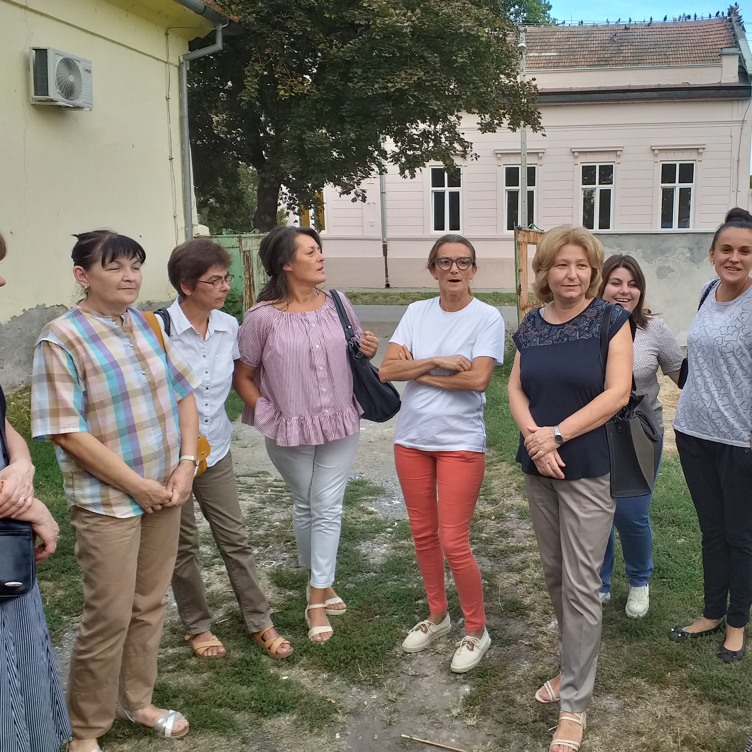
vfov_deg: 51.1
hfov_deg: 50.5
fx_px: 786
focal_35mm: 32
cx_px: 477
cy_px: 376
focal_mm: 3.6
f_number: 1.9
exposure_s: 1/195
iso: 40
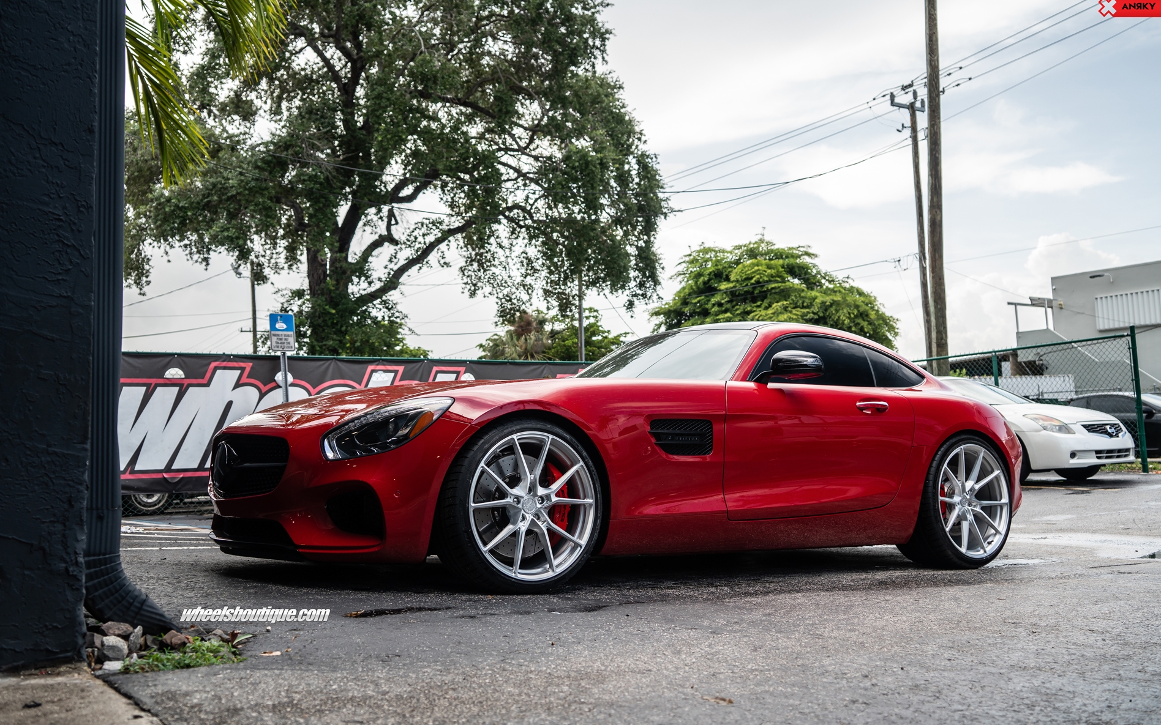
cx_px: 585
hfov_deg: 59.7
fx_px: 1013
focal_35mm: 32
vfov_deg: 39.4
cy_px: 342
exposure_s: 1/160
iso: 200
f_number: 4
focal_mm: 31
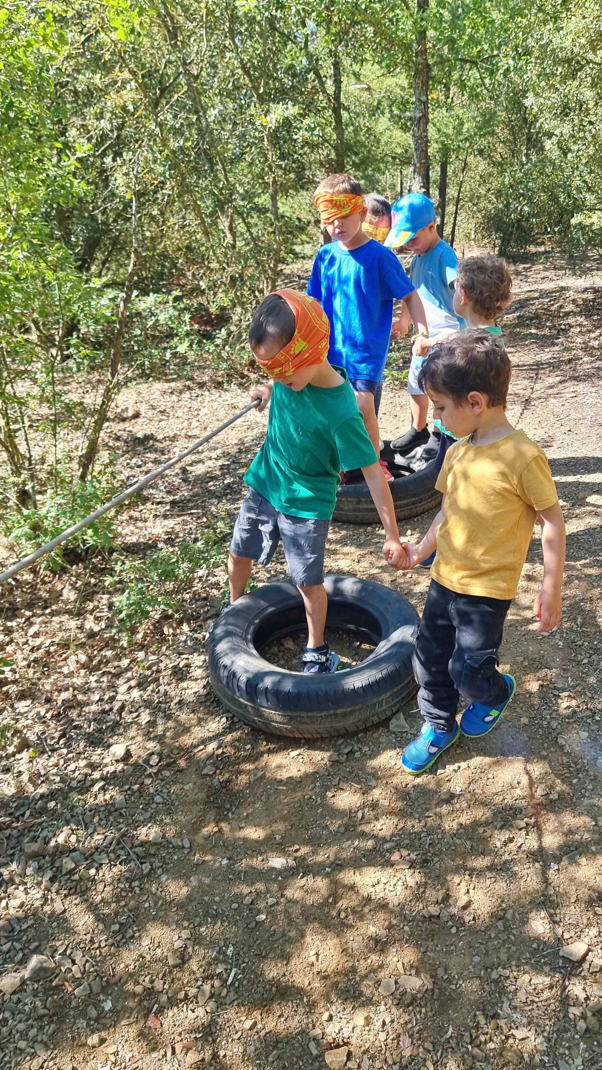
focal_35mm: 27
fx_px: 766
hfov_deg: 42.7
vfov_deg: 69.9
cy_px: 531
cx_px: 355
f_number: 1.8
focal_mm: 6.7
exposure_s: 1/122
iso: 50
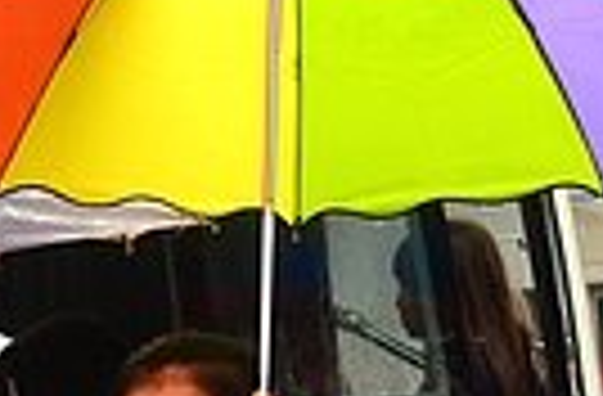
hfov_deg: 11.7
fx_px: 2805
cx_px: -324
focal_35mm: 168
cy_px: 331
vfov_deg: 8.1
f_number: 8
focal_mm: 25
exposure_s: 1/125
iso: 400
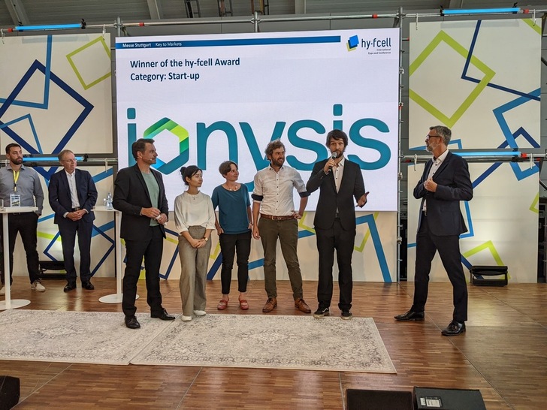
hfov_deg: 65.3
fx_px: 427
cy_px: 205
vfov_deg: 51.4
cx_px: 274
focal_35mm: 27
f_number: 1.8
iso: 61
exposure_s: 1/289
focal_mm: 4.44
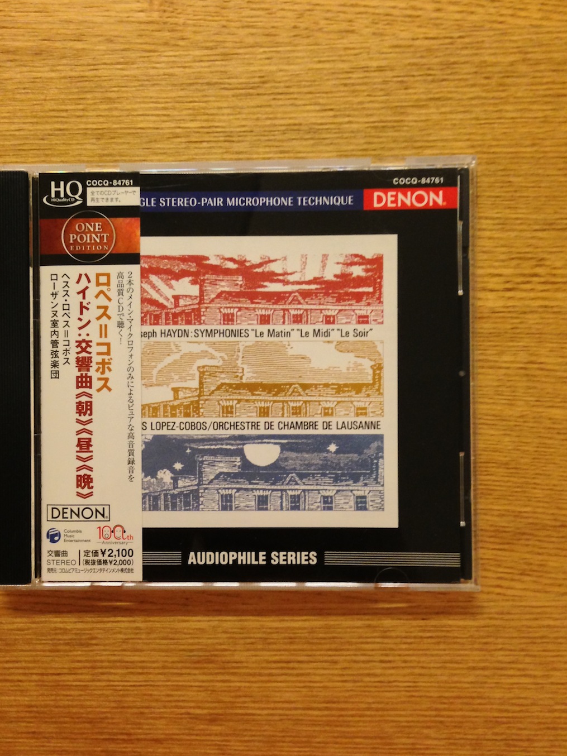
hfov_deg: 36.8
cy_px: 370
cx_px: 255
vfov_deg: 47.9
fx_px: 852
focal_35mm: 39
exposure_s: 1/20
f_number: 2.4
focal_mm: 4.13
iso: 250
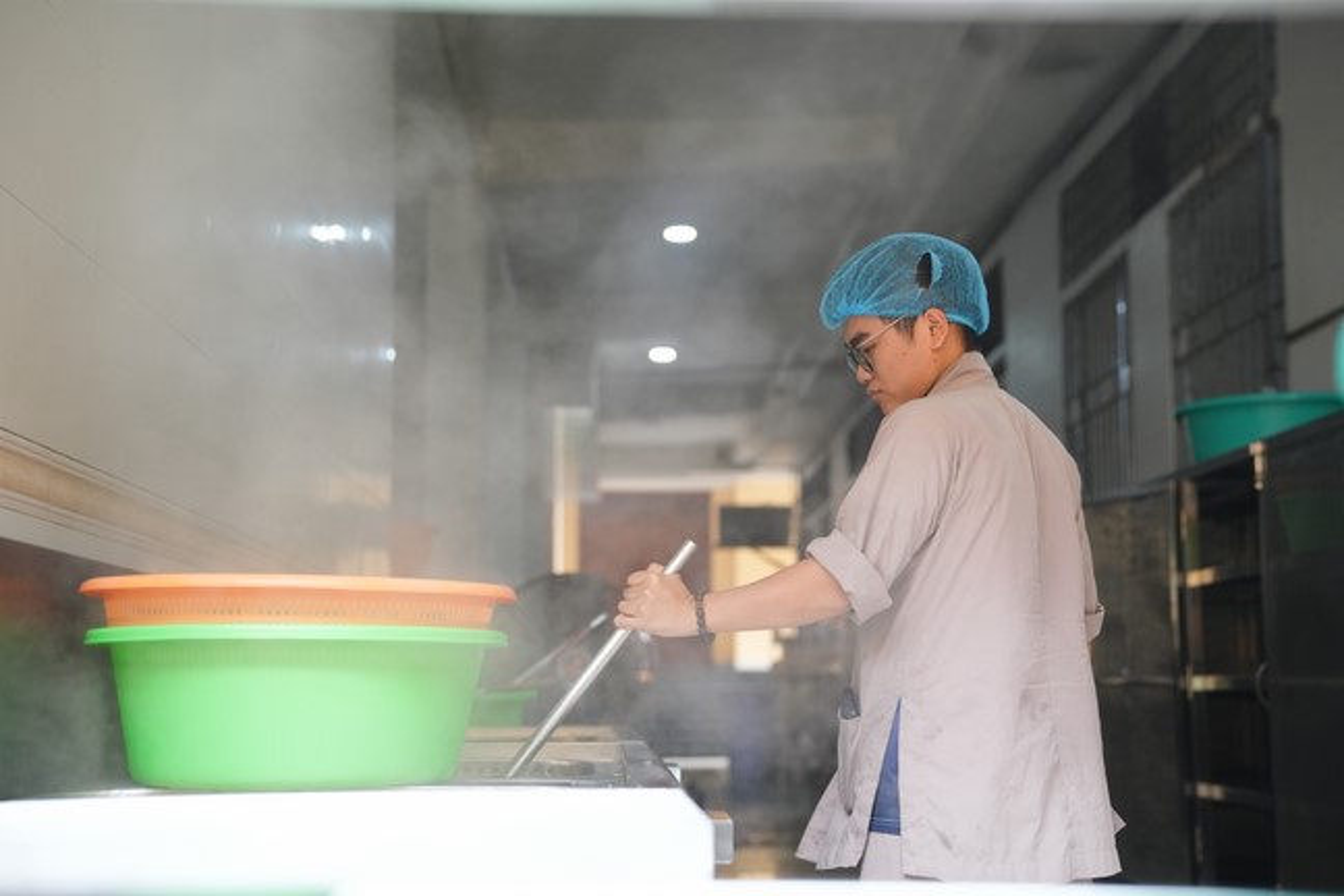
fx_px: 2016
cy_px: 448
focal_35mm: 54
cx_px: 672
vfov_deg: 25.1
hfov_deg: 36.9
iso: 1600
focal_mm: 54
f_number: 2.8
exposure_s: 1/200
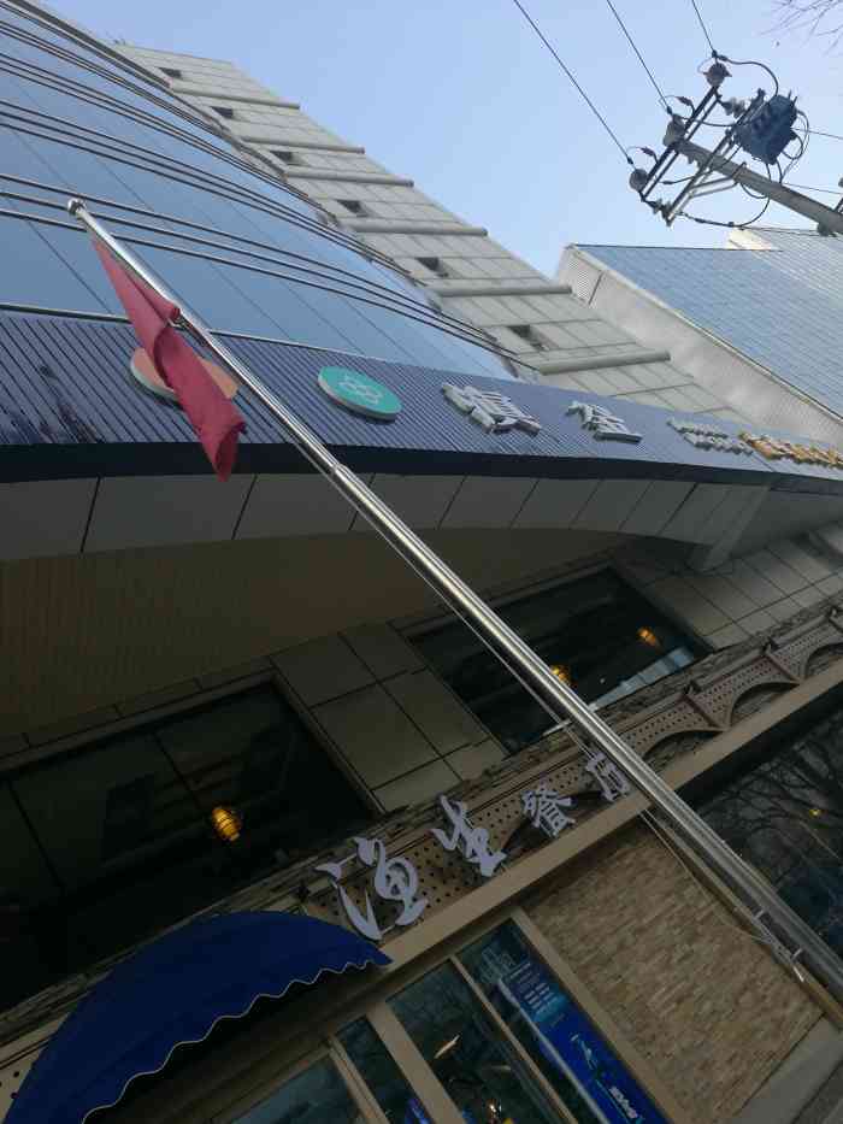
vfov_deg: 65.3
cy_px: 562
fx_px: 877
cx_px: 422
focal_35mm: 27
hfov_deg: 51.4
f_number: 2.2
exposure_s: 1/256
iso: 50
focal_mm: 4.5
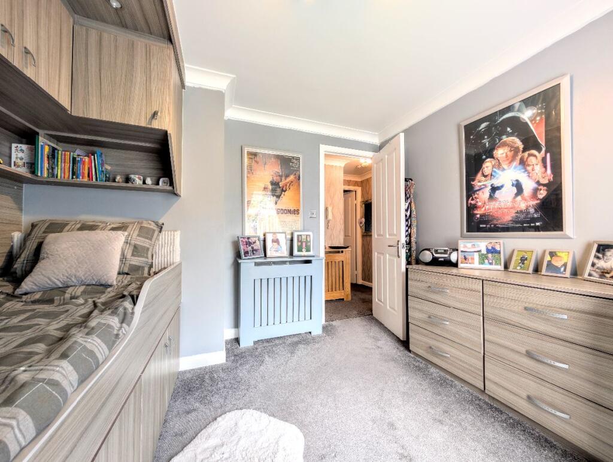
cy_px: 231
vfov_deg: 94.6
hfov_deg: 110.5
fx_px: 213
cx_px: 306
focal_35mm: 12
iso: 51
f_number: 1.7
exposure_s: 1/52.5
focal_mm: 2.02
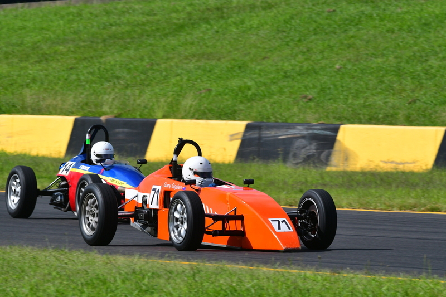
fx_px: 5759
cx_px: 223
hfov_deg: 4.4
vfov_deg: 3.0
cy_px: 148
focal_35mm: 465
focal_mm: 310
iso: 320
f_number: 11
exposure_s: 1/640
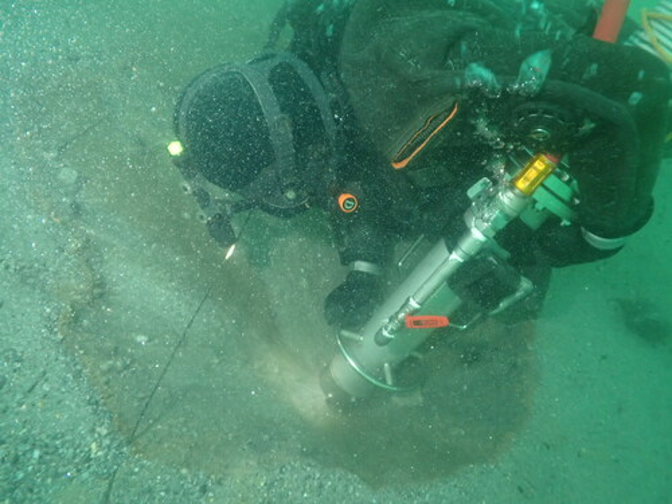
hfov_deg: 56.8
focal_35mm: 32
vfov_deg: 44.2
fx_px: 621
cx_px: 336
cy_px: 252
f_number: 7.1
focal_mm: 5.79
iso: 400
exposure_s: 1/30
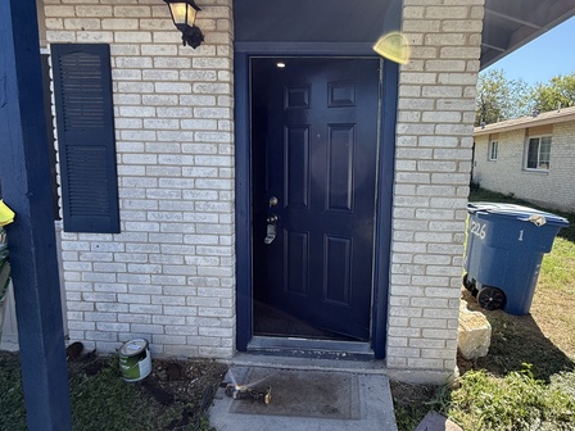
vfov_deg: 65.9
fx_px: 332
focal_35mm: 20
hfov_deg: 81.4
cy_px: 198
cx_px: 323
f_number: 2.2
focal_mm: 2.22
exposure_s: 1/518
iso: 64
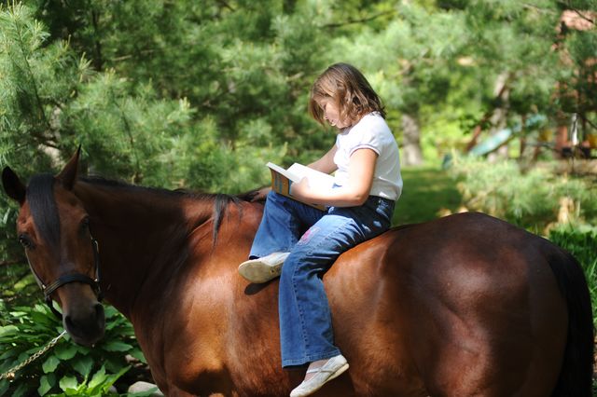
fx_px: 1160
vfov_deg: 19.4
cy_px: 198
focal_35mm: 70
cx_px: 298
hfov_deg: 28.9
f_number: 2.8
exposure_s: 1/400
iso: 200
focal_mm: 70
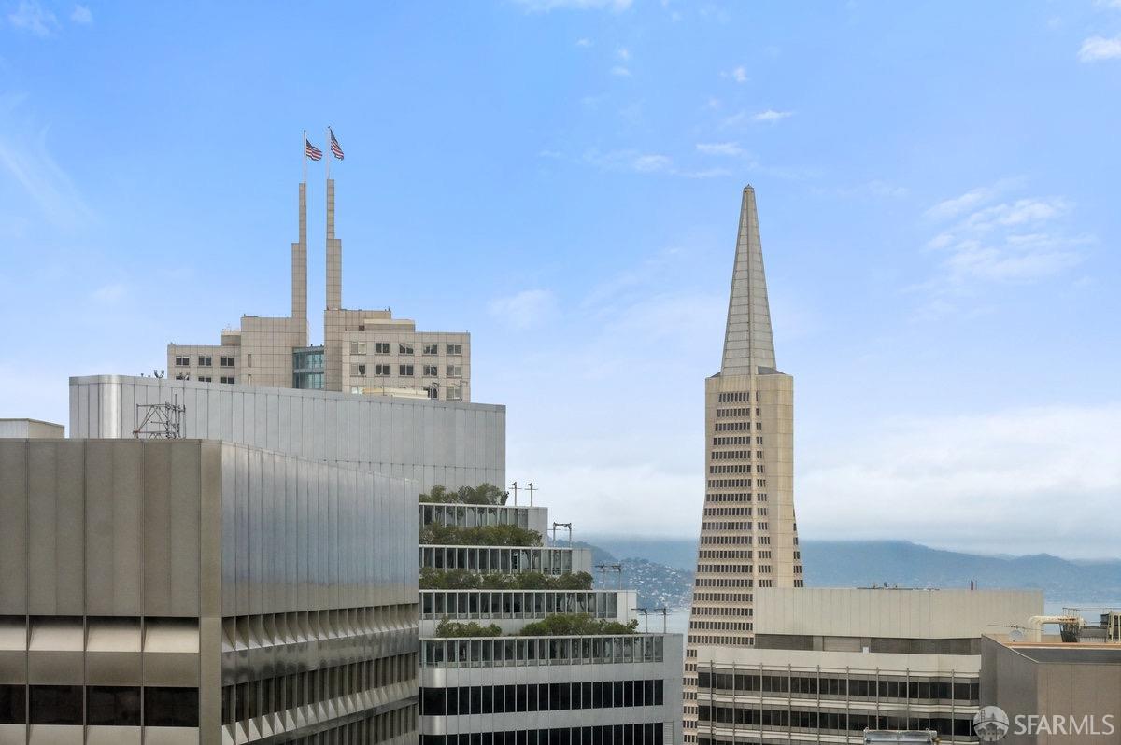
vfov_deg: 17.2
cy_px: 372
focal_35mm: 79
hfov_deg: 25.7
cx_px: 560
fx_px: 2458
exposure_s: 1/500
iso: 400
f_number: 11
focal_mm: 79
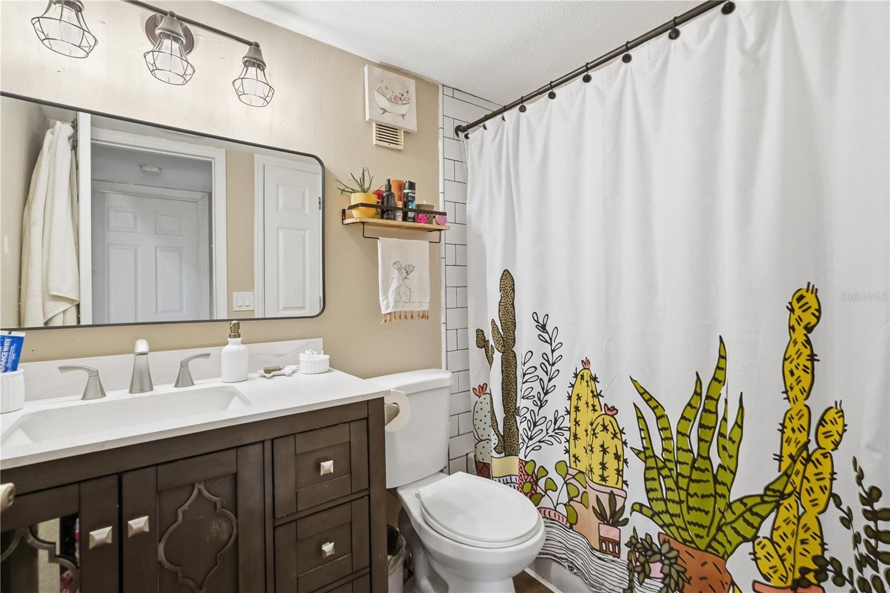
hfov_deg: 95.0
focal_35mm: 16
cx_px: 445
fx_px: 408
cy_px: 296
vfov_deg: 72.0
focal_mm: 16.5
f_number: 7.1
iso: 3200
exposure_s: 1/250
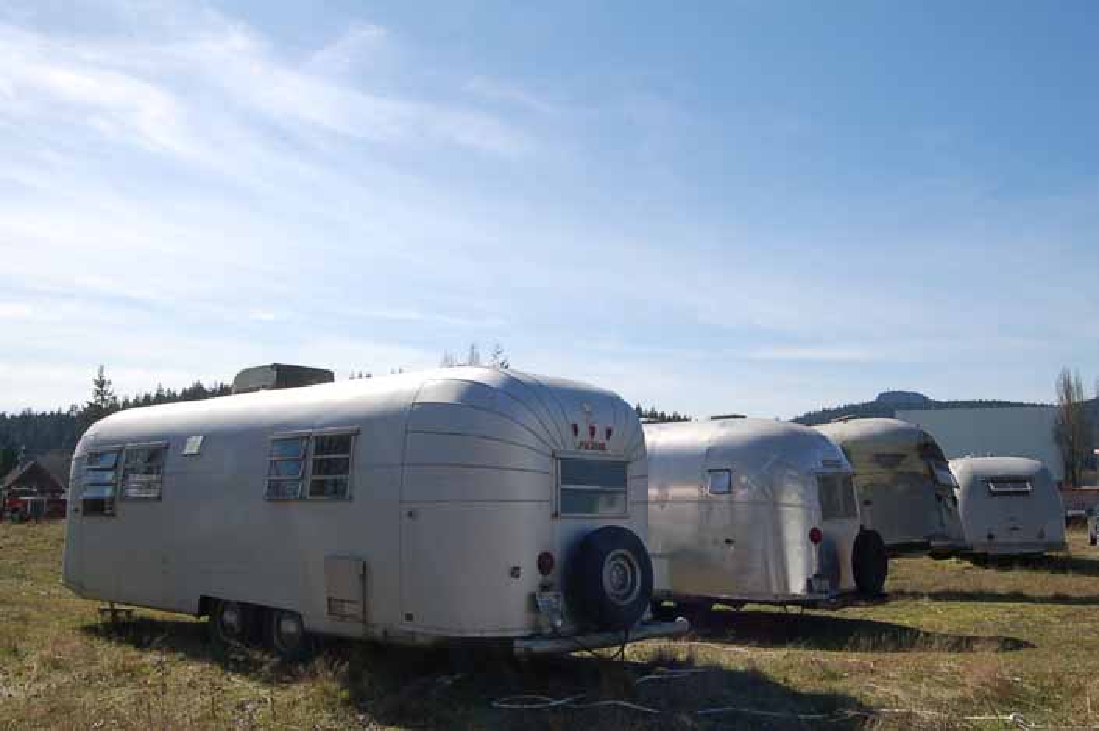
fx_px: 1007
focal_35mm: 33
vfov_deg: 39.9
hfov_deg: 57.3
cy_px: 366
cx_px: 550
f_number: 22
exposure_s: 1/60
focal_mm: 22
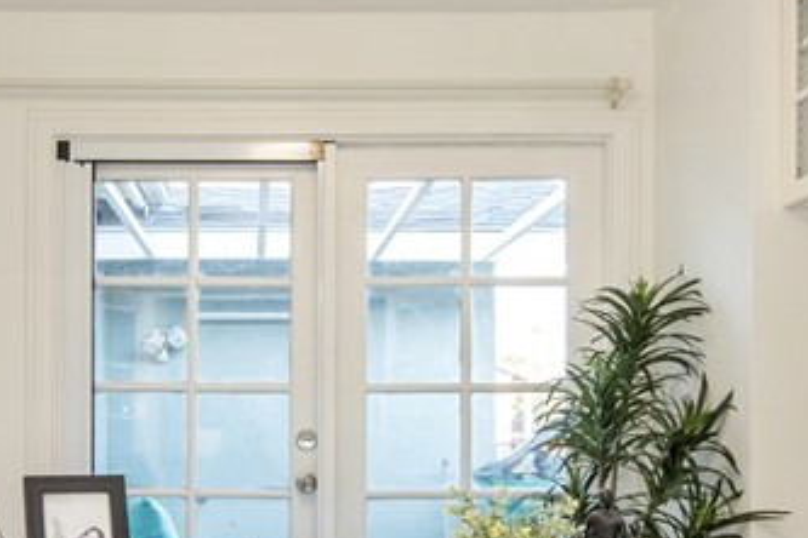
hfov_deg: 44.4
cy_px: 413
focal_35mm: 43
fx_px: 965
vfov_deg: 30.6
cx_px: 240
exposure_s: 1/100
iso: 800
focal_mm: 14
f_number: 5
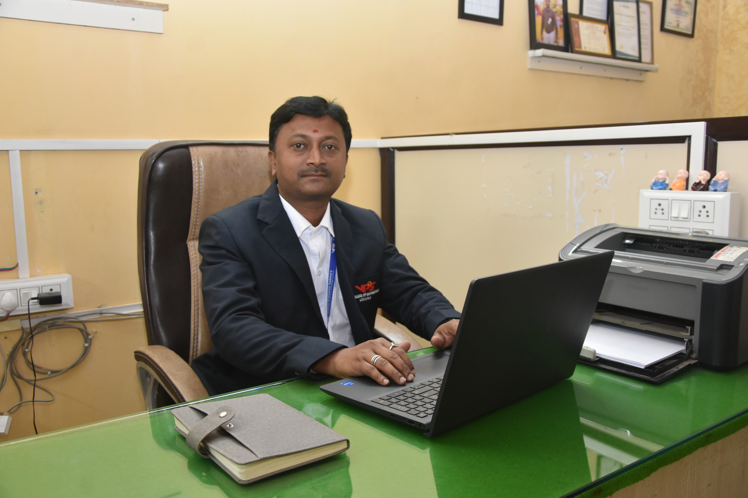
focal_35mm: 33
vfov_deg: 40.0
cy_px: 249
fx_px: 686
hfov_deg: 57.2
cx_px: 374
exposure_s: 1/60
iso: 1100
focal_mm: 22
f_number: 4
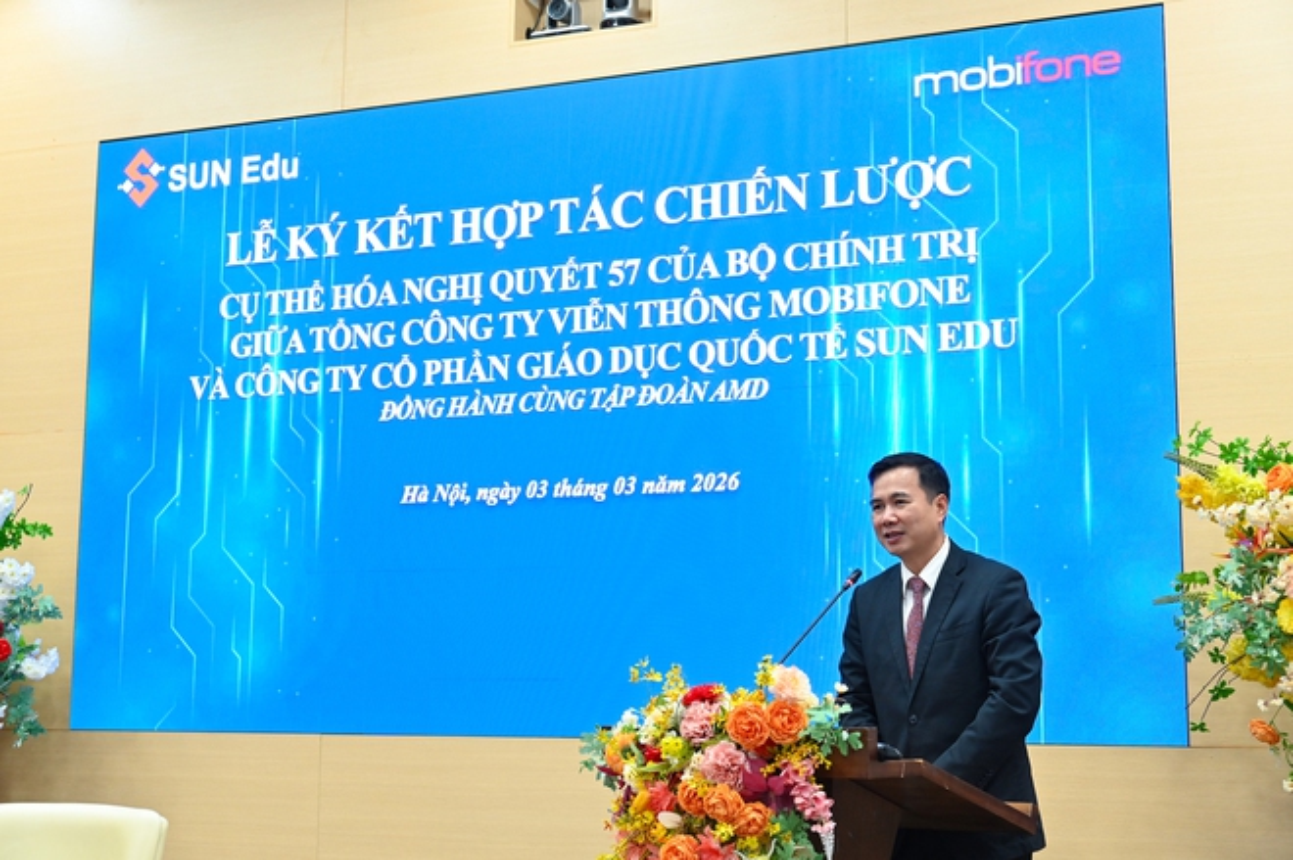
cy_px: 430
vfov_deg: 28.0
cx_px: 646
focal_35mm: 48
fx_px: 1723
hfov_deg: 41.1
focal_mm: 48
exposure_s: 1/60
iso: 1600
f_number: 5.3
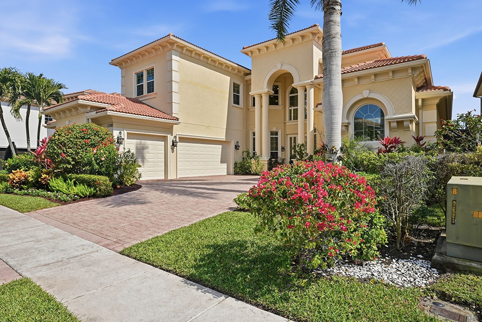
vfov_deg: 61.9
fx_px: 268
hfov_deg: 84.0
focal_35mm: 20
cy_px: 161
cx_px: 241
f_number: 8
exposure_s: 1/8000
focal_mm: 20
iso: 400
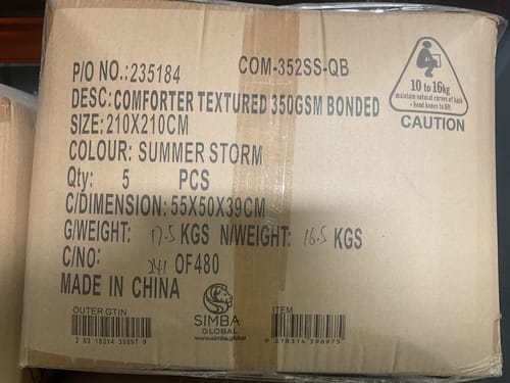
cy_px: 192
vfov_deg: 48.2
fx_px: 427
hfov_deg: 61.7
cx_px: 255
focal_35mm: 29
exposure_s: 1/50
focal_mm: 3
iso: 125
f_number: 1.8
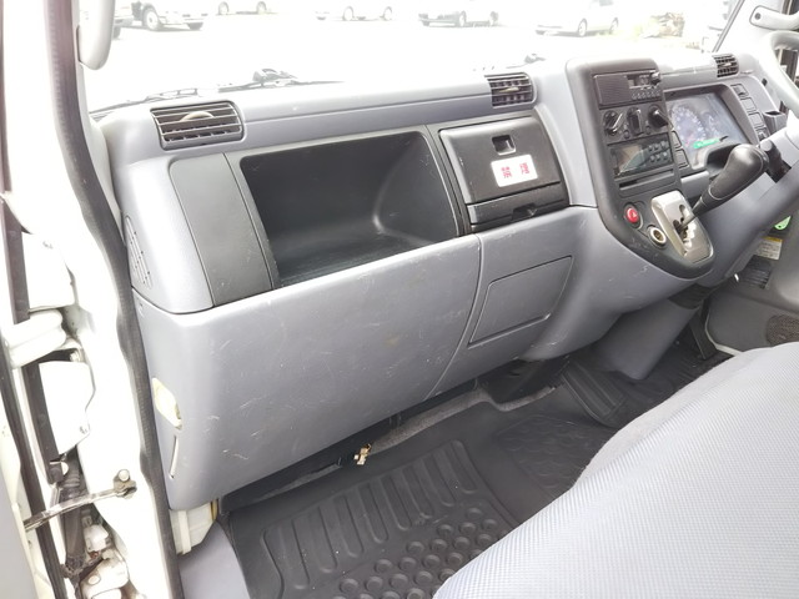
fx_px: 692
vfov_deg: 46.8
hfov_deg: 60.0
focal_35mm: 30
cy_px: 300
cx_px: 400
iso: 40
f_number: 2.2
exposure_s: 1/60
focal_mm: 4
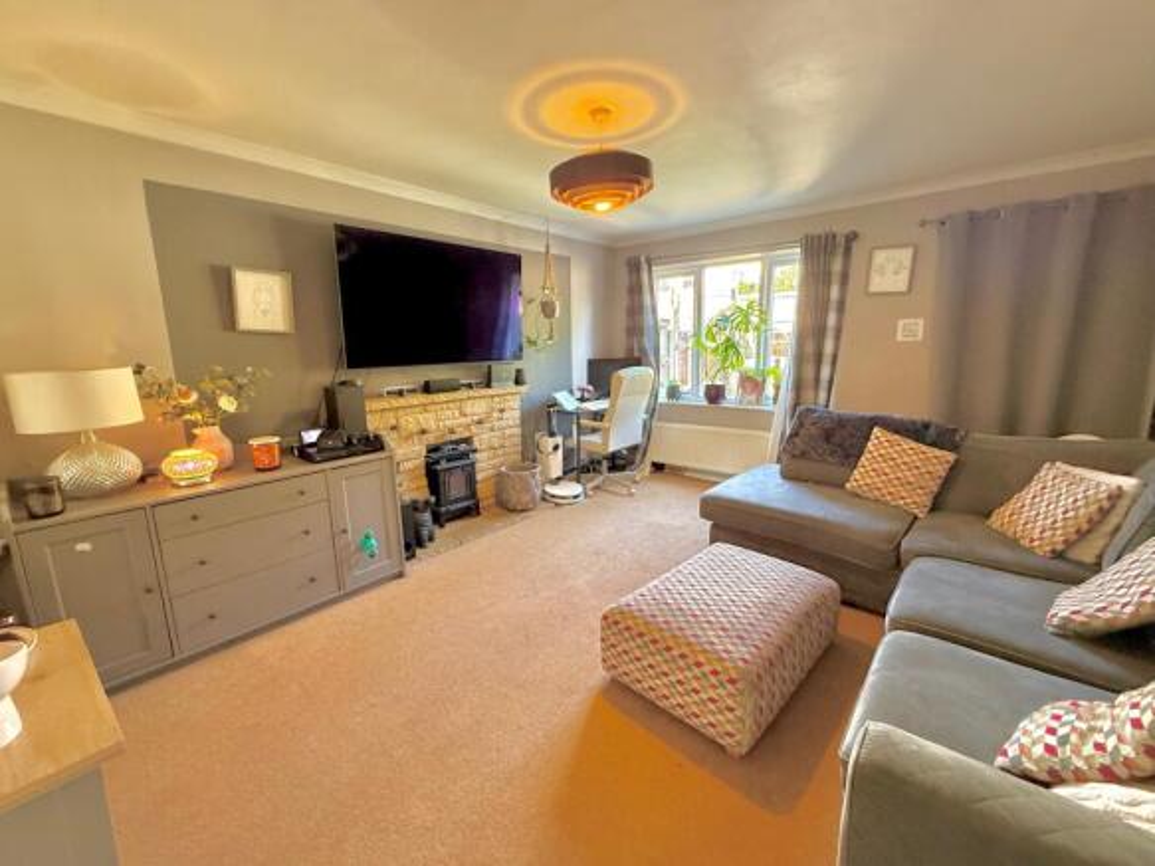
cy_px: 433
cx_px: 578
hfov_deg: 102.1
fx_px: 467
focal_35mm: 14
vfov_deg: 85.7
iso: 400
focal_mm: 2.22
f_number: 2.2
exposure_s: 1/50
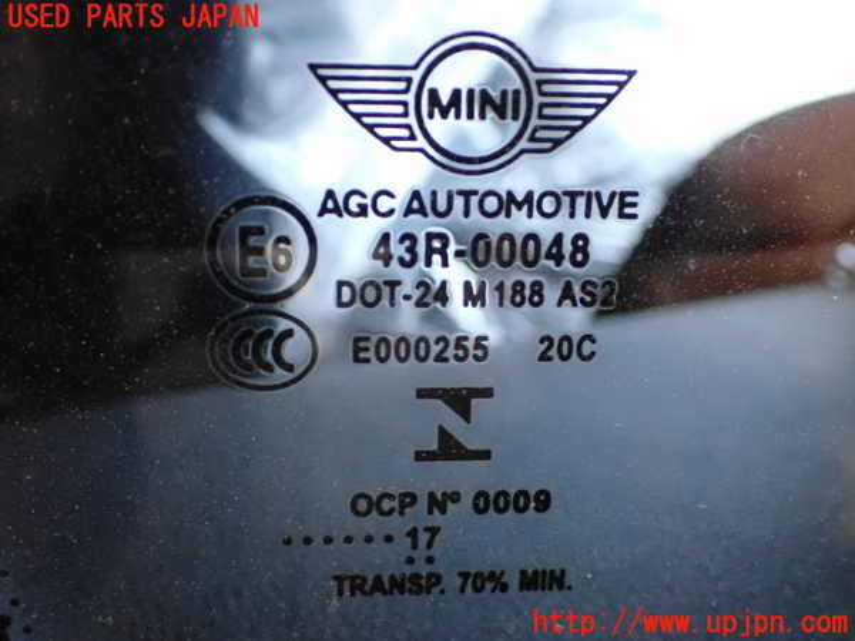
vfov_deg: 32.9
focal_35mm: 44
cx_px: 428
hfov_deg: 42.9
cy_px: 320
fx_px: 1087
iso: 1600
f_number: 2.9
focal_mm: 7.84
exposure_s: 1/40
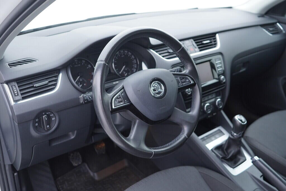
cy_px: 96
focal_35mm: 36
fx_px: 286
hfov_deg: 53.1
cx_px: 143
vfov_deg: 36.9
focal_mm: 24
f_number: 2.8
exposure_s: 1/40
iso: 200
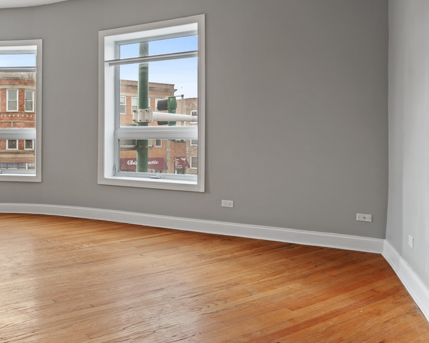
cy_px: 139
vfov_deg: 46.9
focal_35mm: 31
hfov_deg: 51.8
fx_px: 394
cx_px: 59
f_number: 8
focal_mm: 16
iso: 320
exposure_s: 1/13
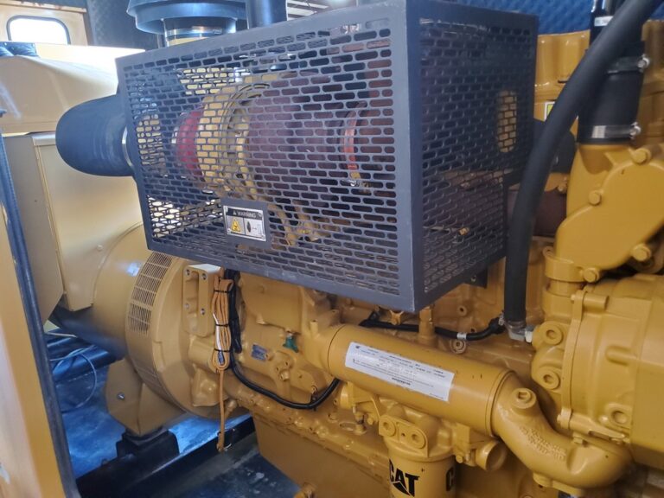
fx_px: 499
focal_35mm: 26
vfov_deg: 53.1
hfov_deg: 67.3
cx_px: 332
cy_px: 249
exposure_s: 1/33
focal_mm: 4.3
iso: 640
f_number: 1.5
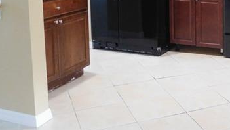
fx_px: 378
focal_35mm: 62
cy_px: -7
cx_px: 217
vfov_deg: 18.8
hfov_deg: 31.8
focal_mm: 4.5
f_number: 3.4
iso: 400
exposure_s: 1/20
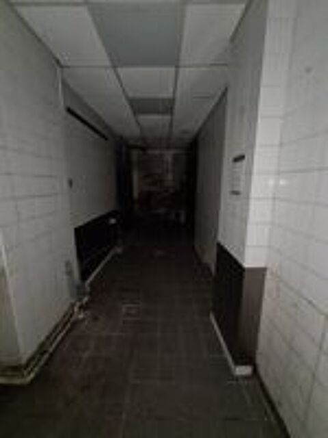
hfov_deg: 89.9
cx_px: 164
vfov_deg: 106.2
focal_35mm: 13
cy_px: 219
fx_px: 164
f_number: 2.2
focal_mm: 2.2
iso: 400
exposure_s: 1/30
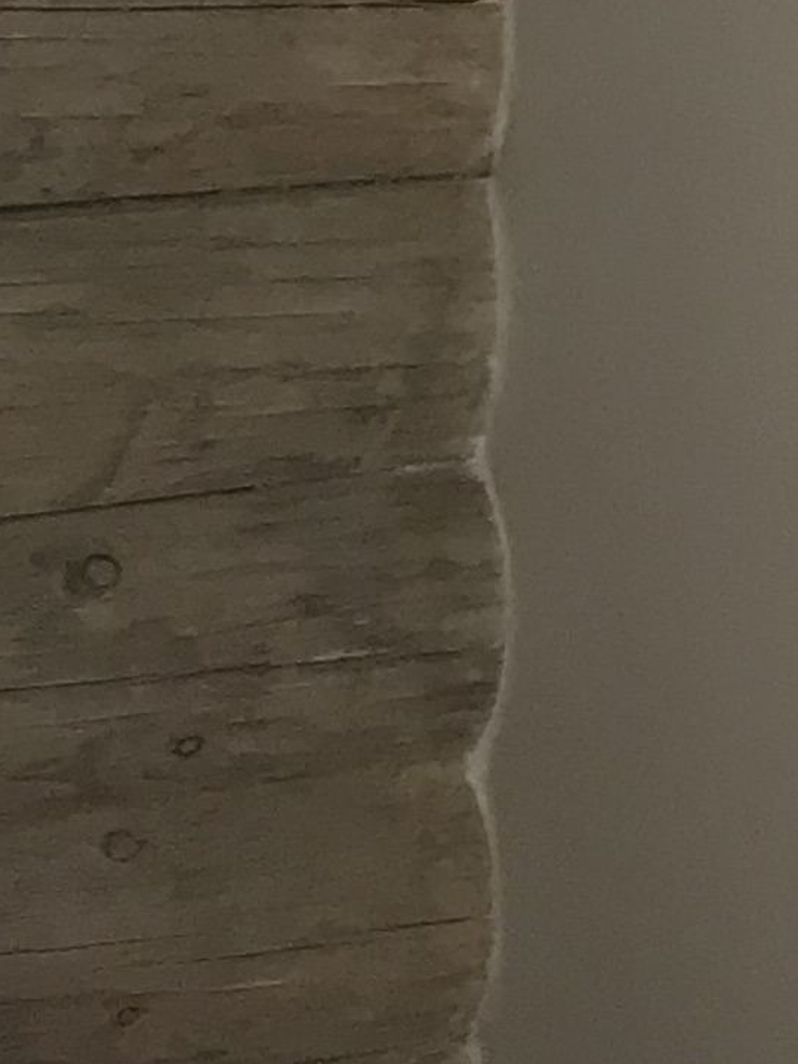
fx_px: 4827
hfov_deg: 8.7
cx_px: 1857
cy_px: -210
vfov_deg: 12.3
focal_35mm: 157
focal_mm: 3.99
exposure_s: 1/16
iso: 50
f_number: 1.8
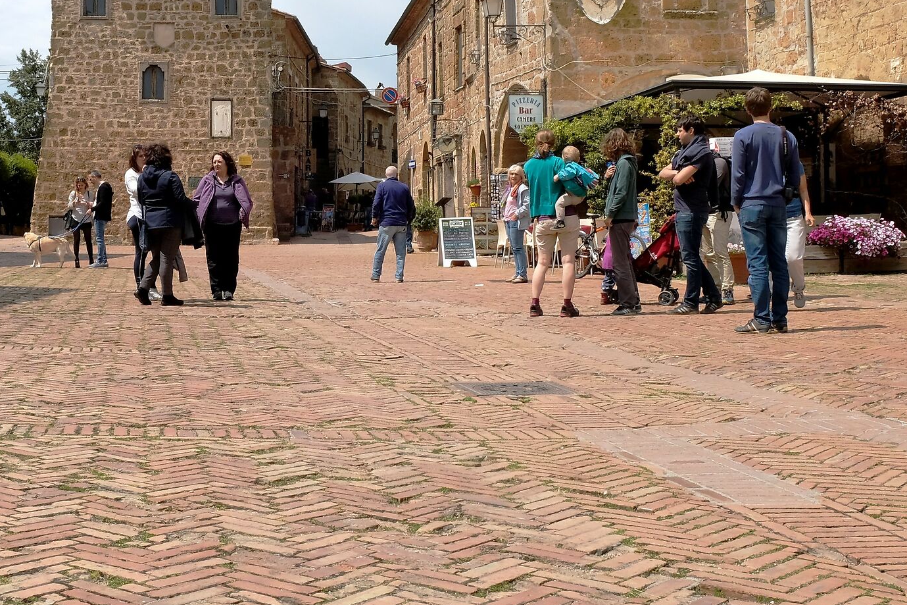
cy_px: 202
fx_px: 1184
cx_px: 175
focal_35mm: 47
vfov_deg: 28.5
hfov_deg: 40.1
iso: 200
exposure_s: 1/125
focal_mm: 18
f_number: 14
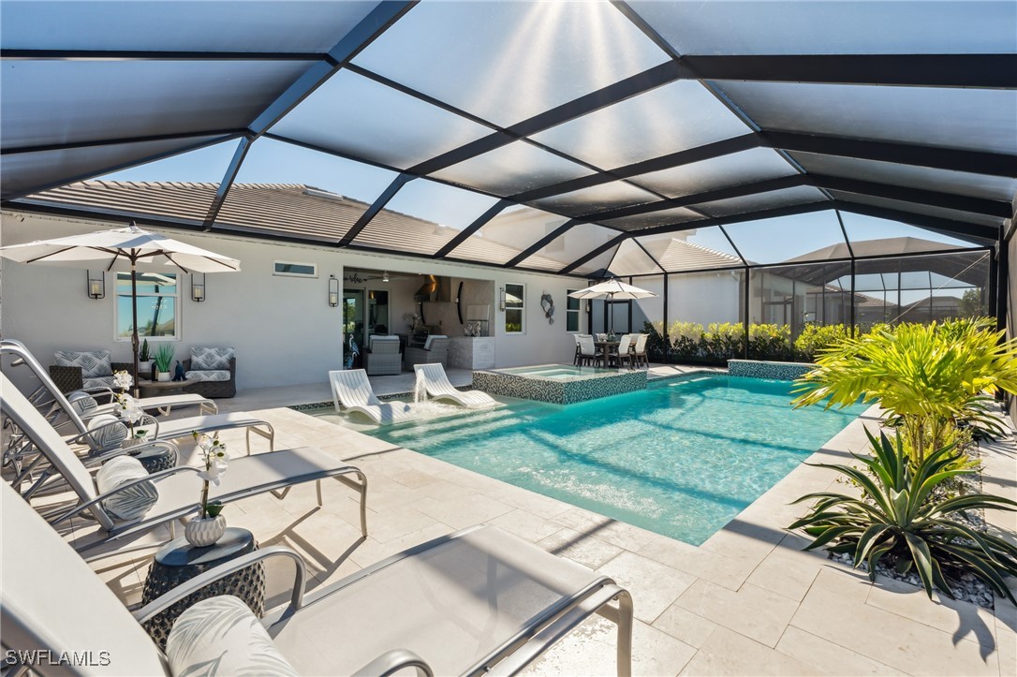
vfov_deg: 73.7
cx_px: 508
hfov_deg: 96.8
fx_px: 452
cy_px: 338
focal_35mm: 16
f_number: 9
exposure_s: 1/320
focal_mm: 16
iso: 200
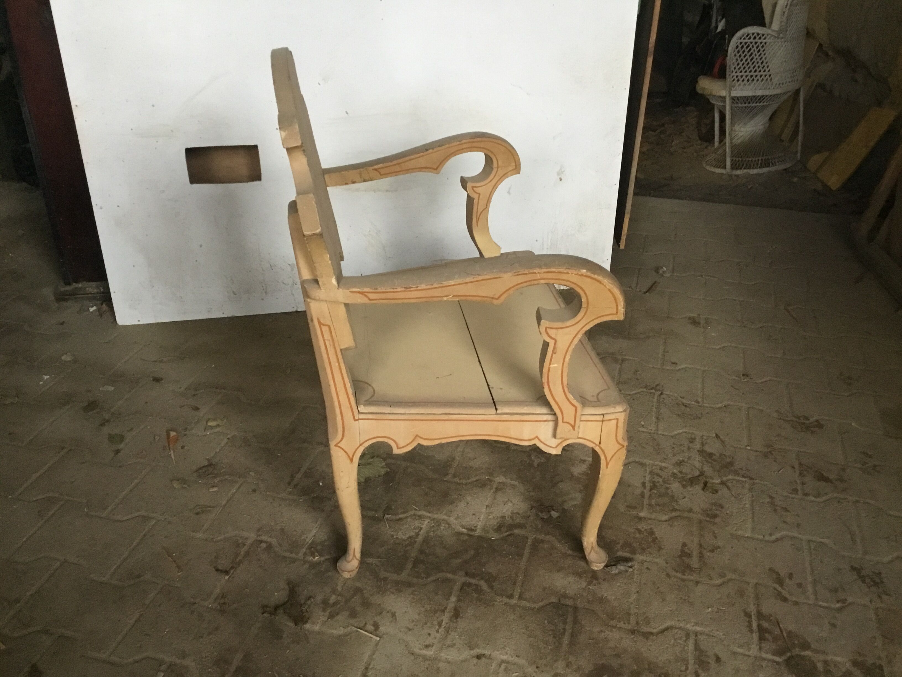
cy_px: 338
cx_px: 451
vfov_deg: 45.4
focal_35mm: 31
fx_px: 808
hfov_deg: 58.4
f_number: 2.4
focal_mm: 3.3
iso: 200
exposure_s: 1/33
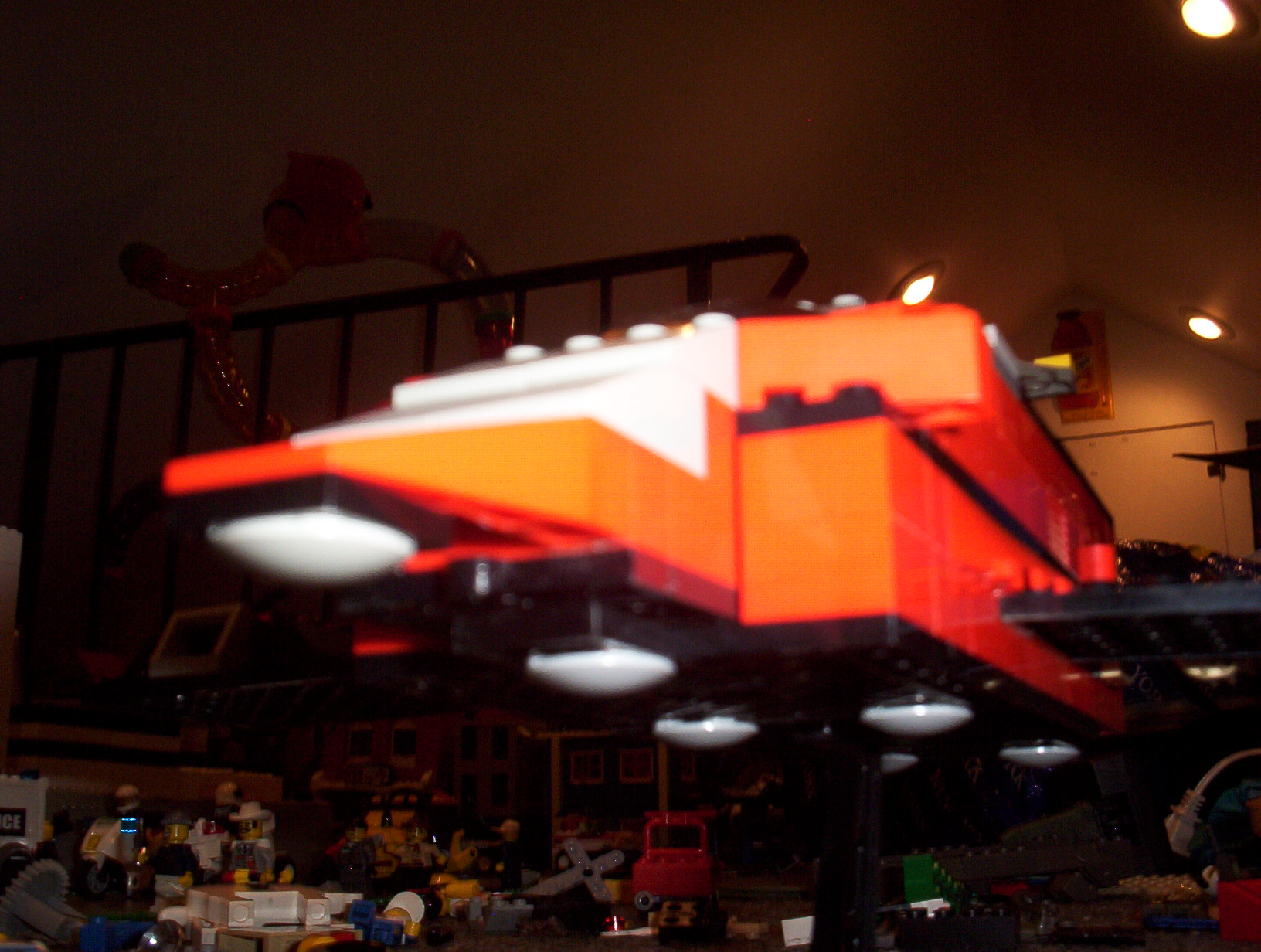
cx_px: 630
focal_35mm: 39
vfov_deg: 37.0
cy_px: 476
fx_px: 1424
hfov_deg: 47.8
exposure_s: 1/30
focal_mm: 6
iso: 140
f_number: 4.5
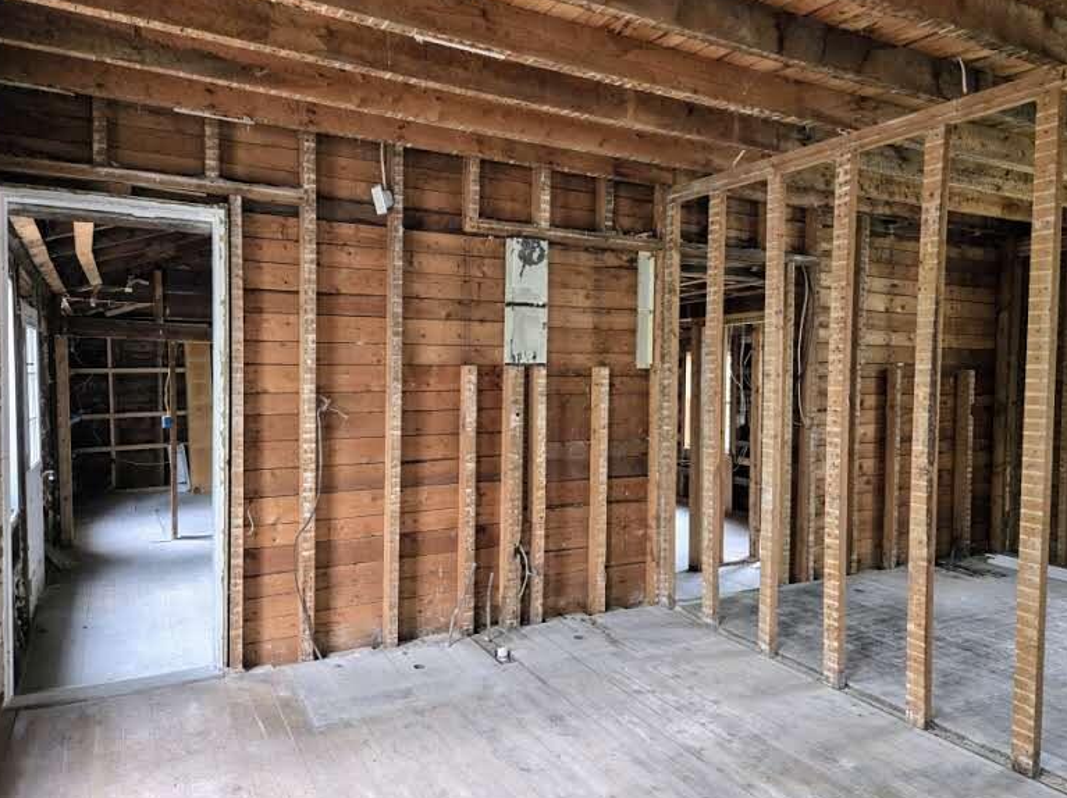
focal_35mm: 24
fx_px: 739
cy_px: 400
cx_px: 538
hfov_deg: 71.6
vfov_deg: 56.7
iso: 500
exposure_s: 1/60
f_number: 1.8
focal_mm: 5.4
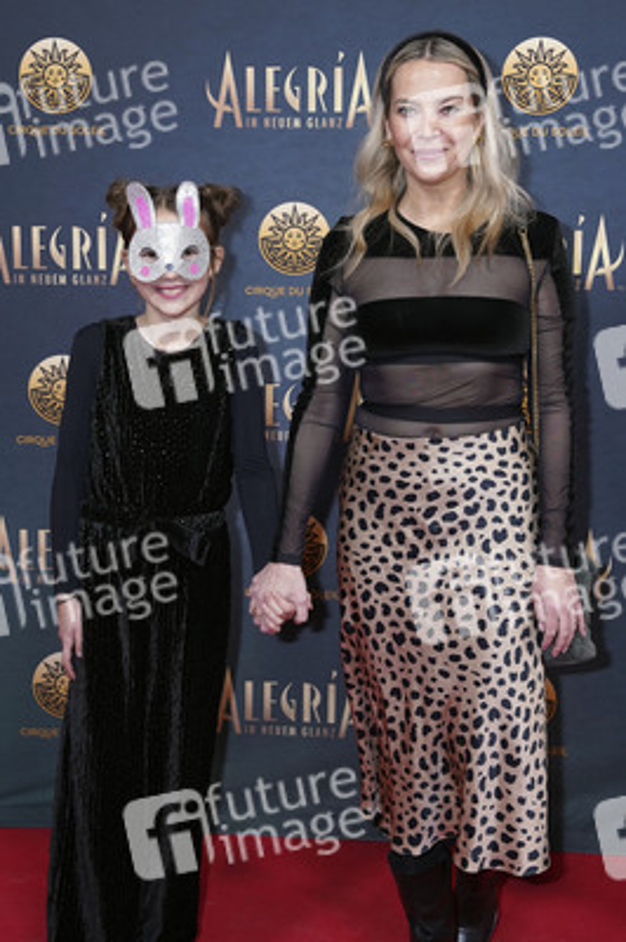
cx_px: 313
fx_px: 1228
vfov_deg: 41.9
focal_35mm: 47
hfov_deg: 28.6
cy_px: 471
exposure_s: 1/200
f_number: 5.6
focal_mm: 47
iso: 2000
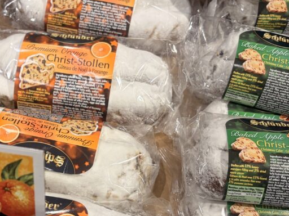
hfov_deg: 36.2
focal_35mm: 52
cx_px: 81
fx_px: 434
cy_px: 130
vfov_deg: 28.0
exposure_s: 1/100
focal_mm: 5.96
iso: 64
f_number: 1.6
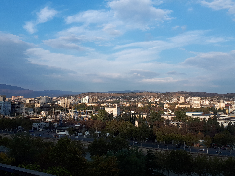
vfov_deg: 51.4
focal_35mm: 27
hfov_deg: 65.3
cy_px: 88
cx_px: 118
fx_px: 183
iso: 40
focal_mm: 3.6
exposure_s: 1/855
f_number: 1.9
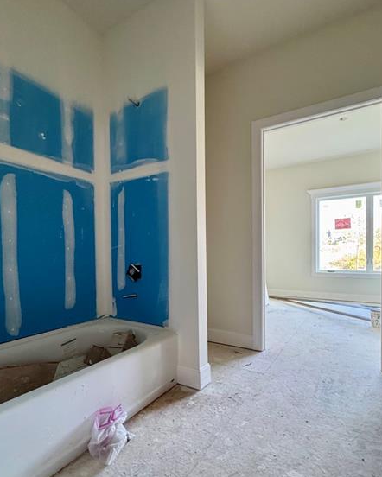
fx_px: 268
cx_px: 187
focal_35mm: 19
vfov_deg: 83.1
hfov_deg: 70.9
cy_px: 259
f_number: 2.2
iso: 320
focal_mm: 2.22
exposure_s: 1/85
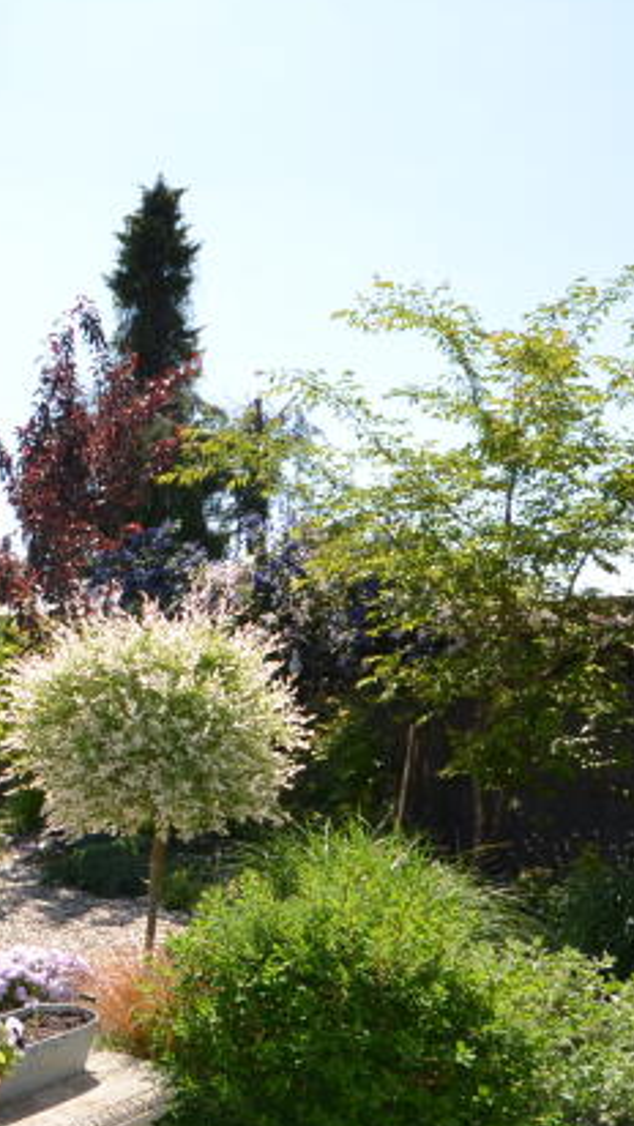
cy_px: 667
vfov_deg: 51.3
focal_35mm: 39
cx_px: -219
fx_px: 1165
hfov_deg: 25.6
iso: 100
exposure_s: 1/200
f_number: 6.3
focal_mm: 10
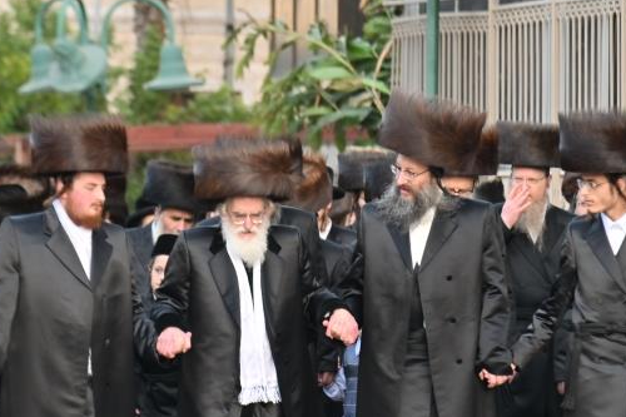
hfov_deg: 8.4
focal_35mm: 246
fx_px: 4276
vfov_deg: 5.6
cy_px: 340
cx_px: 302
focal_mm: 120
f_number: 4
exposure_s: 1/160
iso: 125
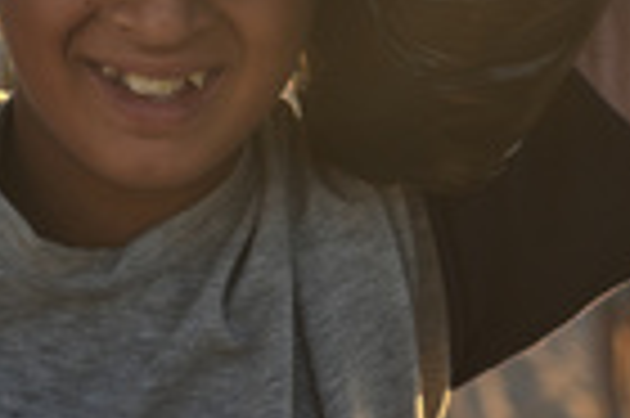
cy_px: -137
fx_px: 3129
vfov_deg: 7.6
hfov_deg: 11.5
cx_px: 126
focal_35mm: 179
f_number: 4
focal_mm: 49
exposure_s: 1/400
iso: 100
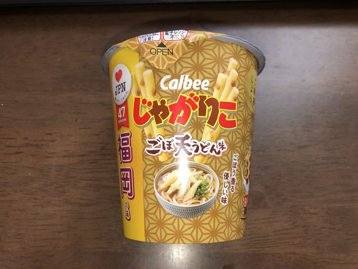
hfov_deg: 63.4
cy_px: 134
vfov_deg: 49.7
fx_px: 290
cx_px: 179
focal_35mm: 28
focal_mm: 3.99
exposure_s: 1/44
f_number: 1.8
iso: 20
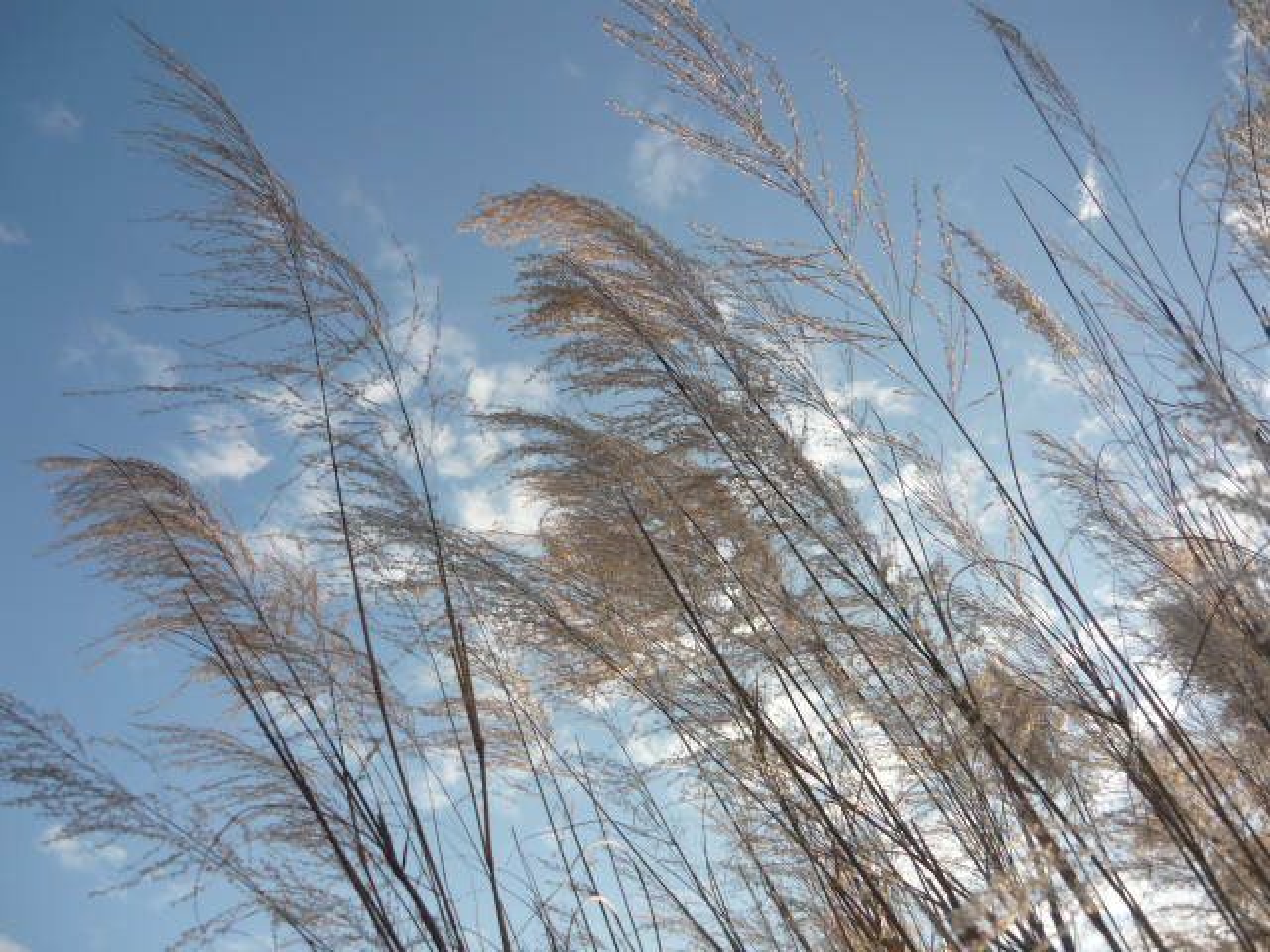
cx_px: 635
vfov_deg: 42.9
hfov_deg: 55.4
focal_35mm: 33
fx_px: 1211
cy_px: 476
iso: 100
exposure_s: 1/160
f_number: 8
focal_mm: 5.5
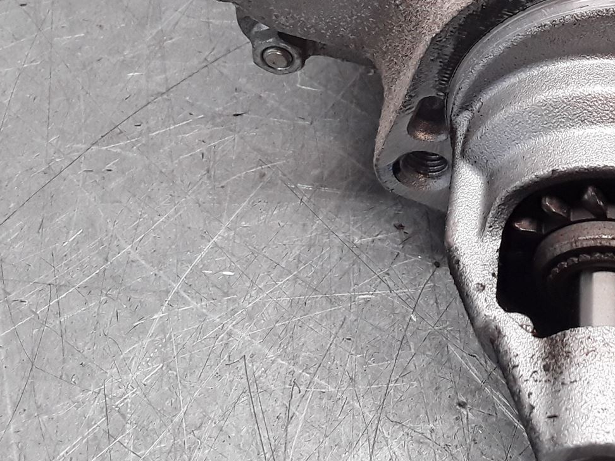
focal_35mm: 59
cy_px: 49
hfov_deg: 31.1
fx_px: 1048
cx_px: 561
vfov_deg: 24.1
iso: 100
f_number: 1.9
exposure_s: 1/116
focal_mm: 2.91
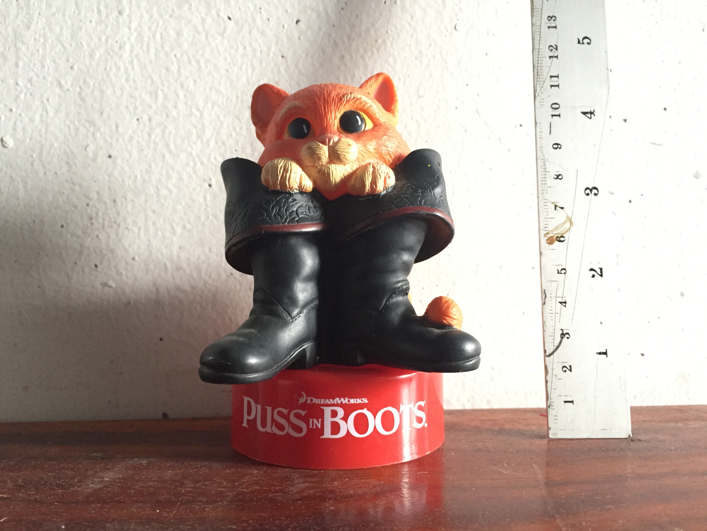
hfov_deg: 61.7
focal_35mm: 29
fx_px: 592
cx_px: 354
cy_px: 266
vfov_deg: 48.2
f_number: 2.2
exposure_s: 1/20
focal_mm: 4.15
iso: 250
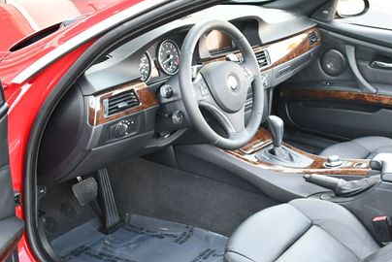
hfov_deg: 34.3
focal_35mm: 57
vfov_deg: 23.7
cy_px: 183
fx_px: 621
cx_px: 294
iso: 800
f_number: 3.5
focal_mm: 18
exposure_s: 1/160
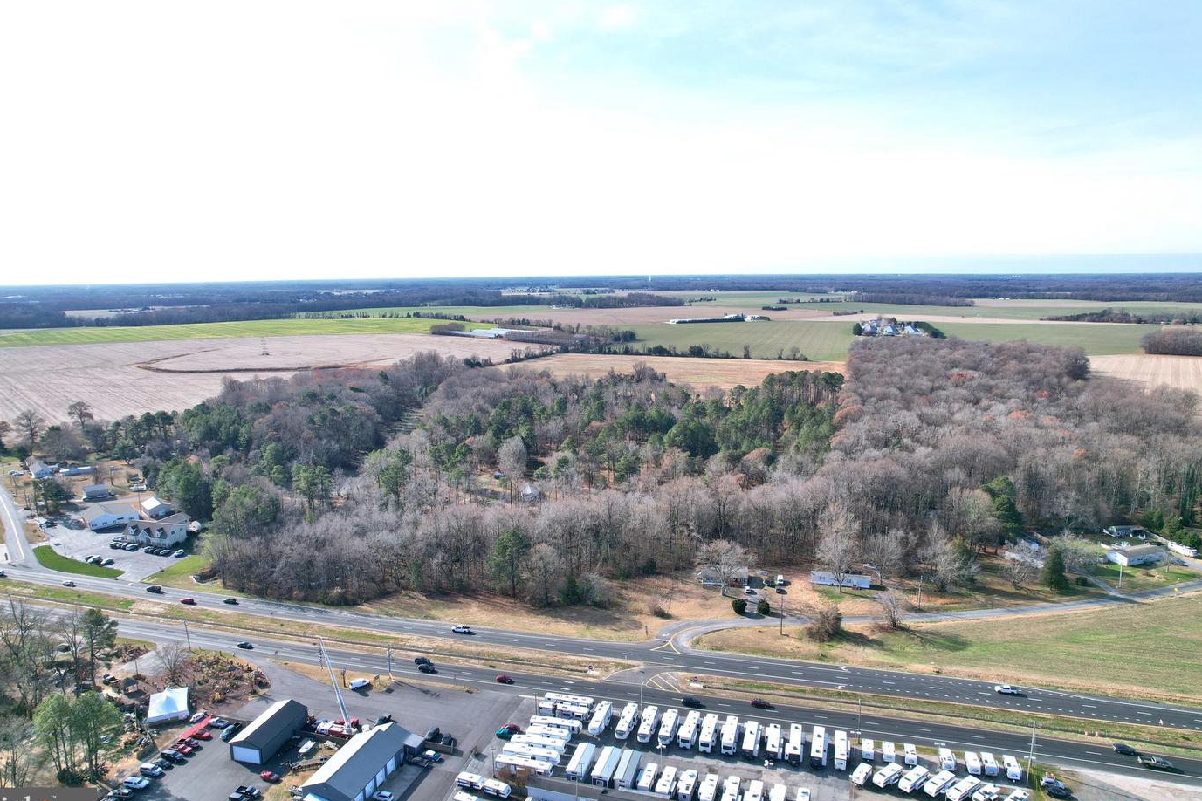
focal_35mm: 23
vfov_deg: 55.1
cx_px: 589
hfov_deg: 76.1
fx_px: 768
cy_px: 414
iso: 100
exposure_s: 1/1000
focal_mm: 8.38
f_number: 2.8
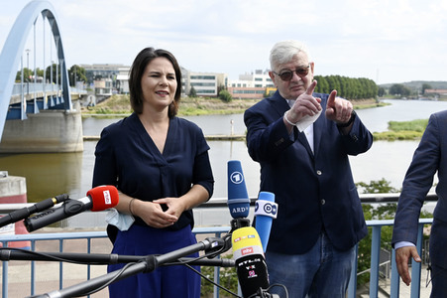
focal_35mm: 36
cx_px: 224
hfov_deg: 53.2
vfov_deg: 36.8
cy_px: 149
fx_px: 447
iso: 1250
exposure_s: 1/4000
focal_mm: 36
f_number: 6.3
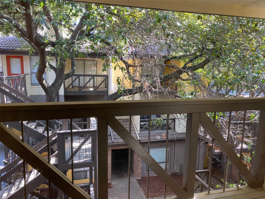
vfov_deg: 53.1
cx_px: 132
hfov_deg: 67.3
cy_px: 100
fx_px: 199
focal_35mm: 26
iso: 125
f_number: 1.8
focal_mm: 4.25
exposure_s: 1/117
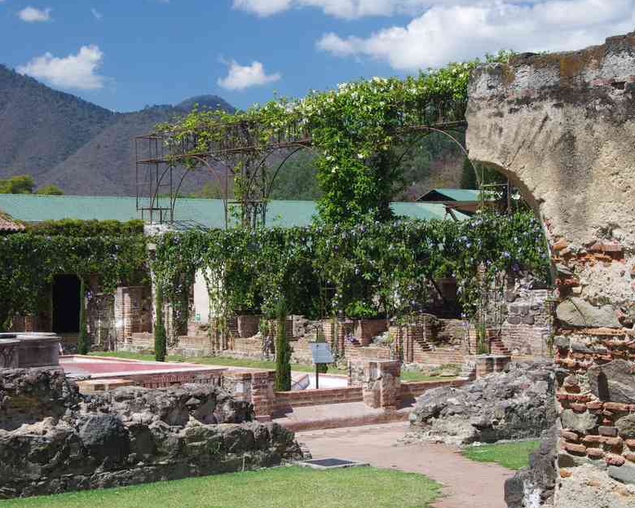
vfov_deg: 19.9
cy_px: 269
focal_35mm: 77
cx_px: 263
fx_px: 1447
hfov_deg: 24.7
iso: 200
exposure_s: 1/80
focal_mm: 42.5
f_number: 11
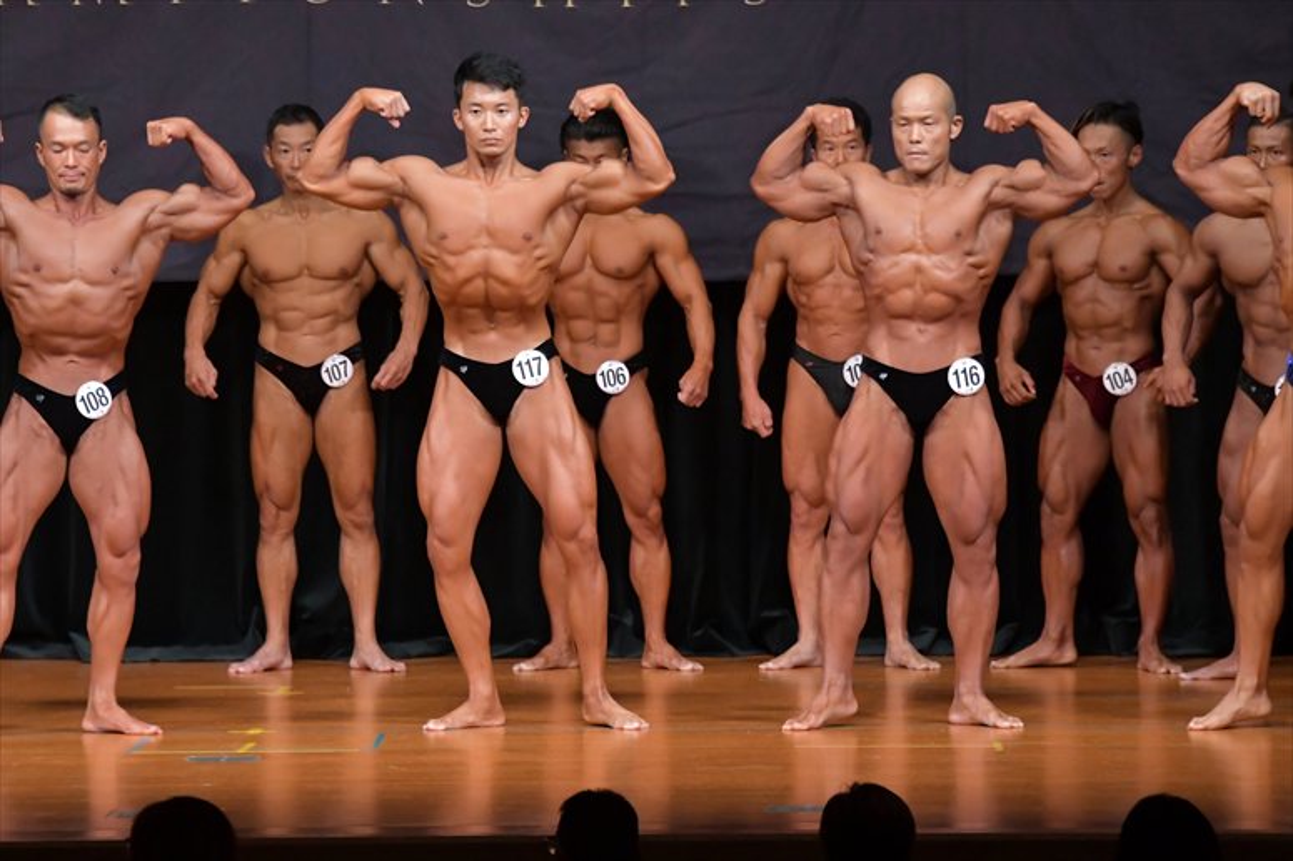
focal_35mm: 255
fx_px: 9154
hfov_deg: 8.1
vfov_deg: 5.4
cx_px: 646
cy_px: 430
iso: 5000
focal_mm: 170
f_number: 5.6
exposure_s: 1/400
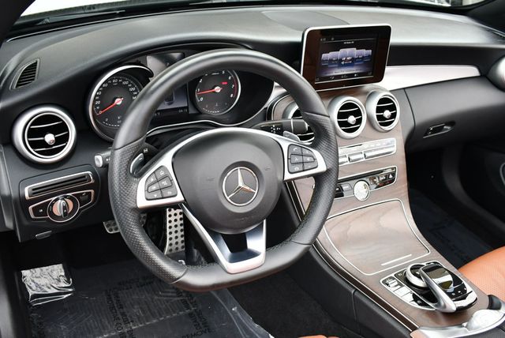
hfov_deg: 53.1
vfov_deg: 36.9
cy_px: 169
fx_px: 505
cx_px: 252
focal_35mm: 36
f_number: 4
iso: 400
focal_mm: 18
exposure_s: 1/250
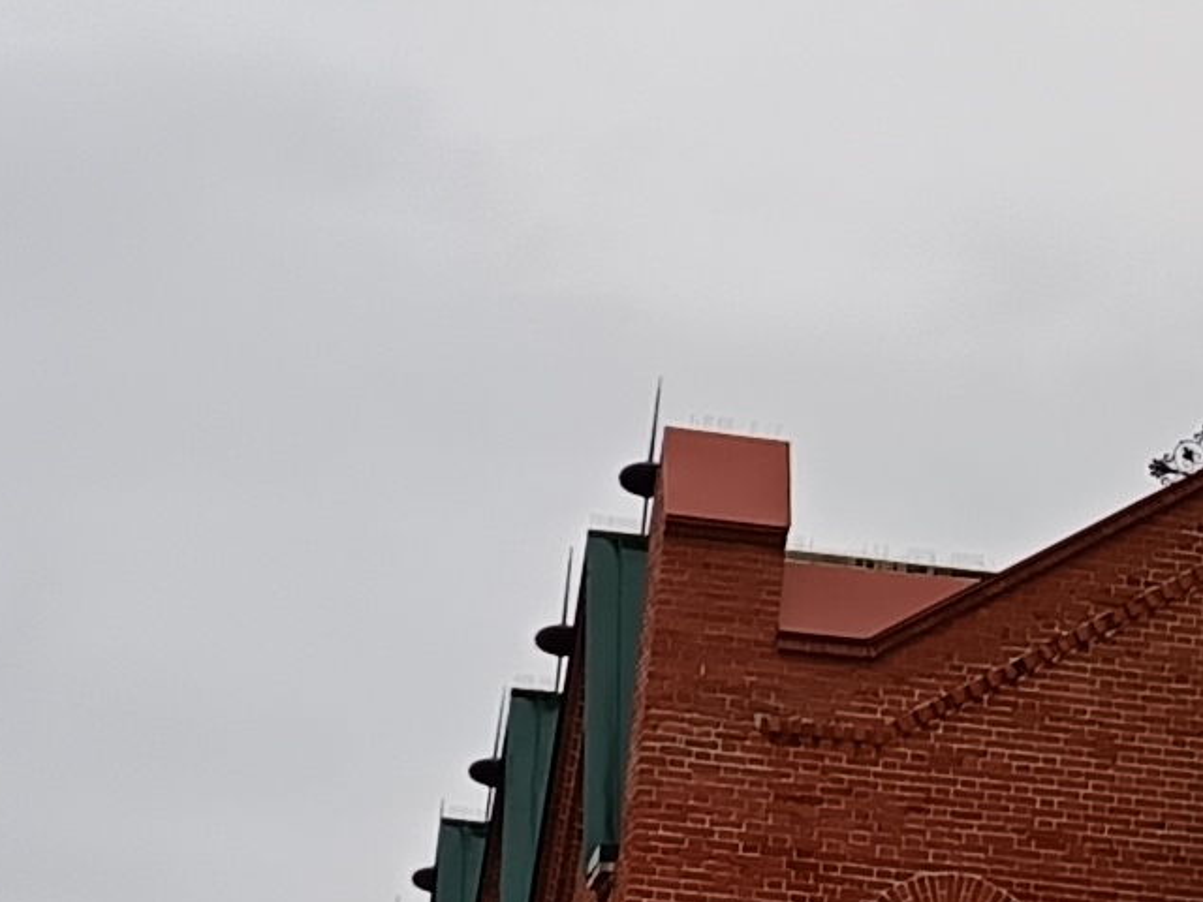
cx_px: 1325
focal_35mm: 150
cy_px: -207
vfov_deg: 9.7
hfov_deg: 12.9
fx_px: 5213
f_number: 1.75
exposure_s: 1/123
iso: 100
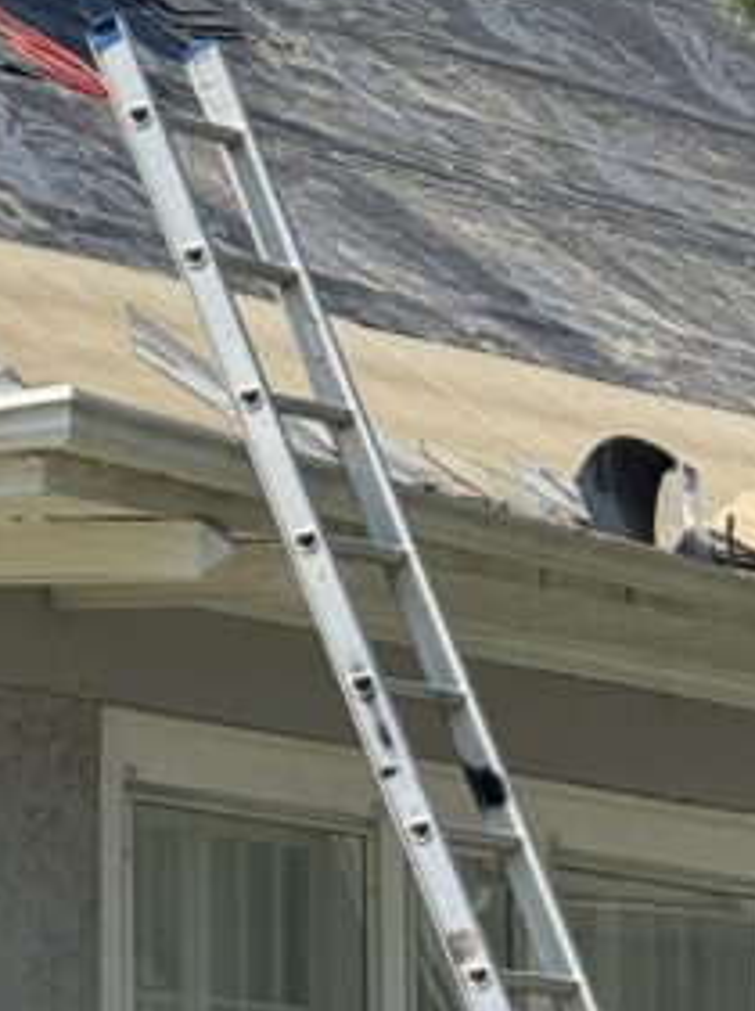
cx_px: 1172
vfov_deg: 4.5
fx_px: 12767
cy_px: 151
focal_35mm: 438
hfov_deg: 3.4
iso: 50
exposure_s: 1/736
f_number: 2.8
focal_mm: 15.66
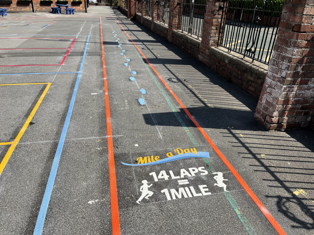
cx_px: 157
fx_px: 236
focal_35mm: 26
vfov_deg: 53.1
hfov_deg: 67.3
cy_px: 118
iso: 32
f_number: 1.6
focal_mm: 4.2
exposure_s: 1/3731
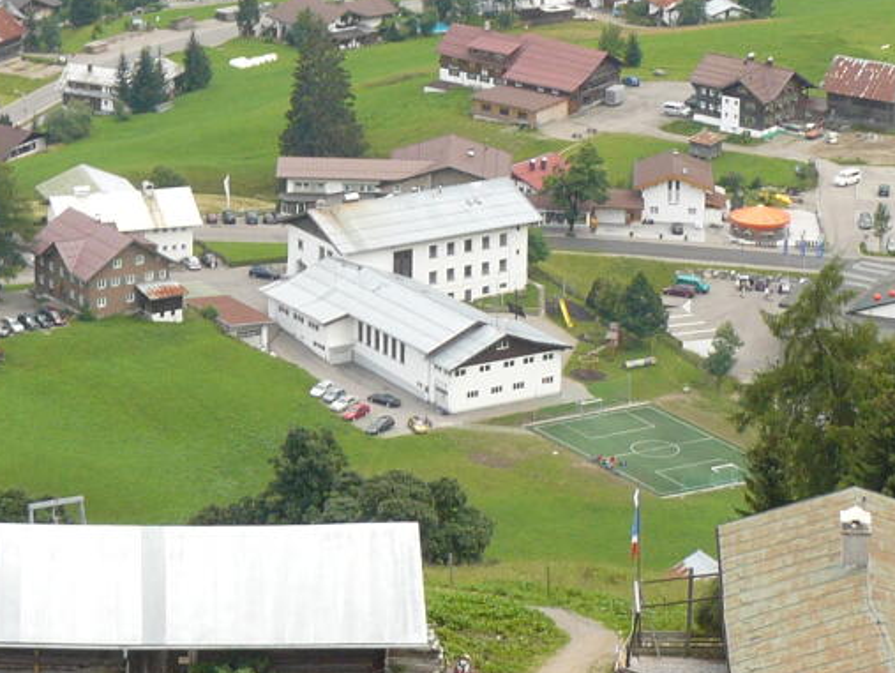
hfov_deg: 10.2
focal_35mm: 193
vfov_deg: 7.7
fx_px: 4994
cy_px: -34
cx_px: 62
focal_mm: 11.4
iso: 100
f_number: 5
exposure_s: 1/125
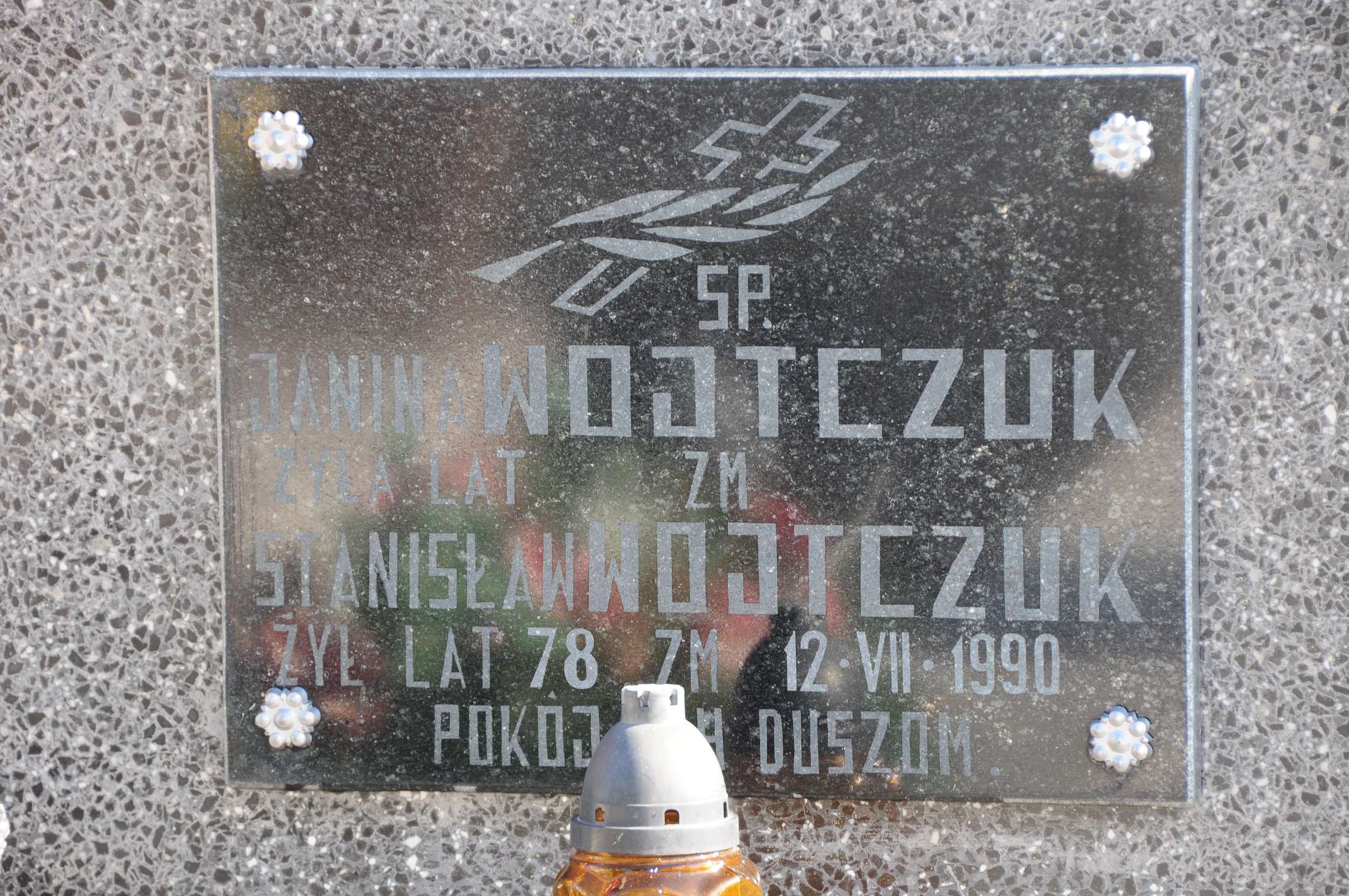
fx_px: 8421
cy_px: 448
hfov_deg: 9.2
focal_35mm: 225
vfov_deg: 6.1
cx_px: 674
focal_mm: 150
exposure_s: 1/100
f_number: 7.1
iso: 320
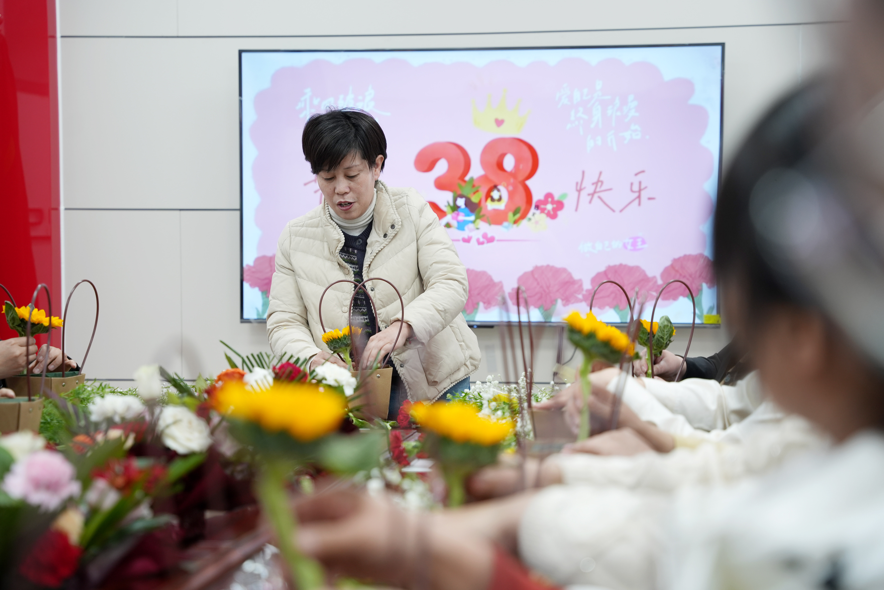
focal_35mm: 65
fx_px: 1606
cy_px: 295
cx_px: 442
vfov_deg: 20.8
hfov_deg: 30.8
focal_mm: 65.4
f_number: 3.2
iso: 500
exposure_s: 1/160
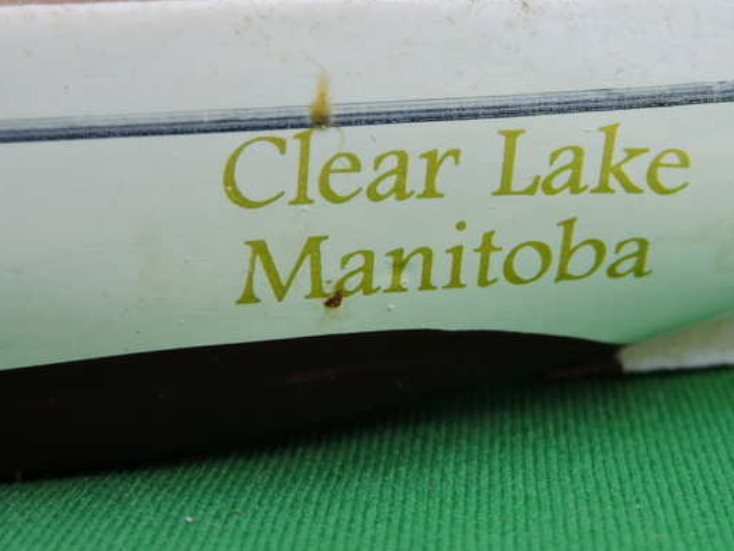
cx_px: 447
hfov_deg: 22.0
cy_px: 165
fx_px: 1888
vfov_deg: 16.5
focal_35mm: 89
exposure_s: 1/125
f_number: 4.2
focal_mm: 10.7
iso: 560
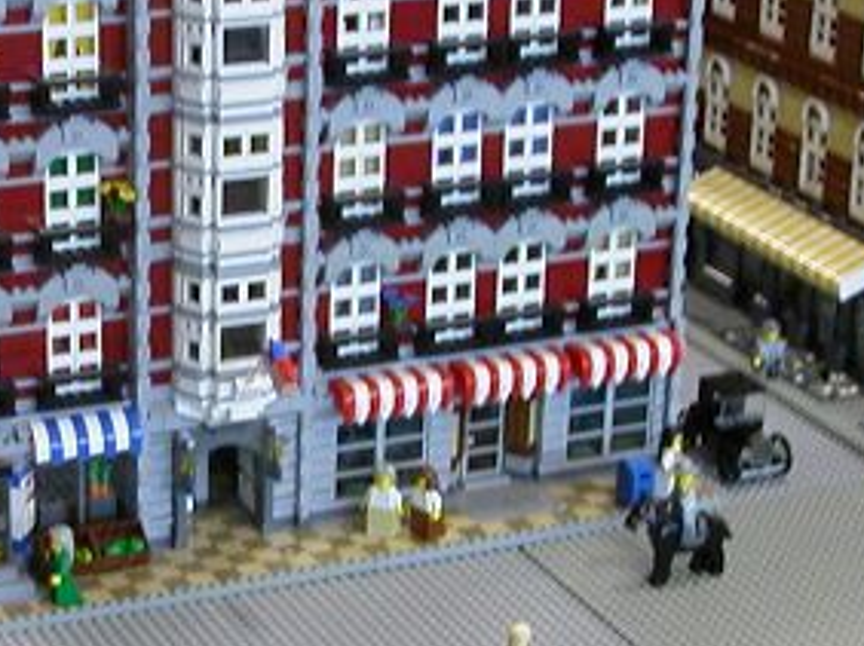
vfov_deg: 14.1
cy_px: 413
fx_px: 2619
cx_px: 224
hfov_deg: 18.6
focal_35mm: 105
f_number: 2.7
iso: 100
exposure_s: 1/8.8
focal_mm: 5.6
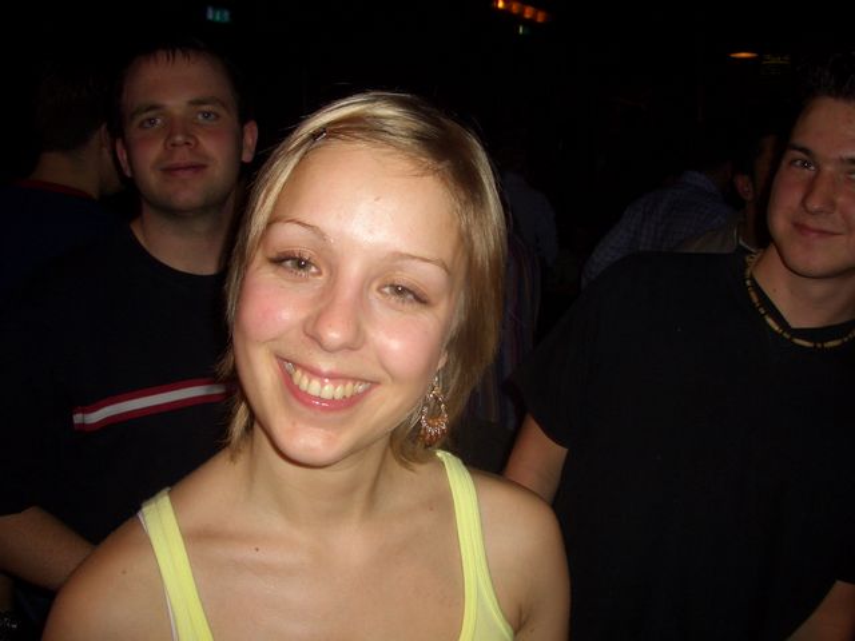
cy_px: 320
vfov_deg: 40.7
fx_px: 864
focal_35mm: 35
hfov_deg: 52.6
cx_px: 428
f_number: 2.6
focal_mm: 5.8
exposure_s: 1/60
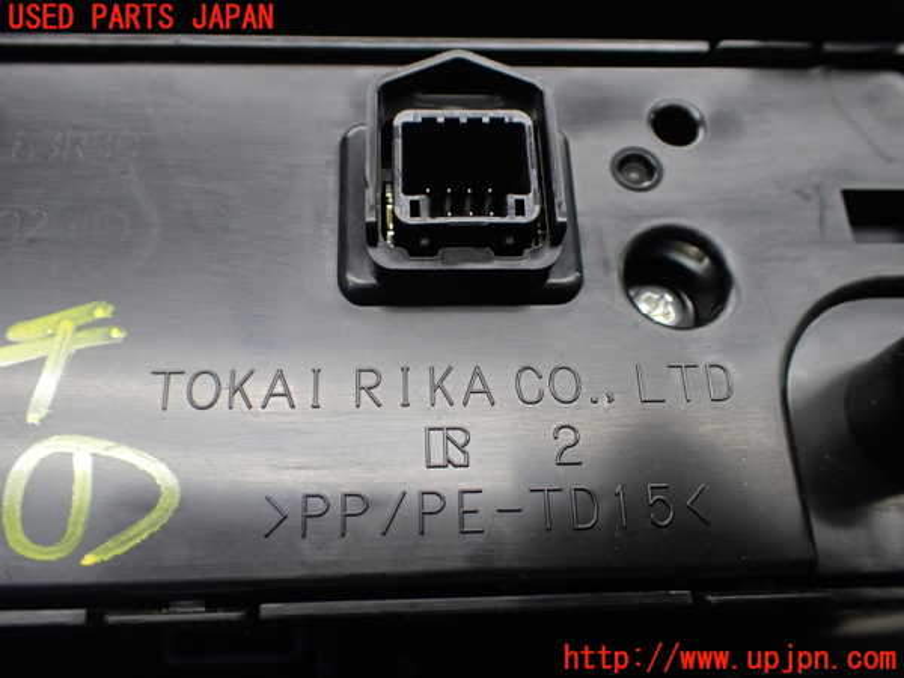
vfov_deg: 46.8
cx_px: 452
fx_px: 783
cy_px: 339
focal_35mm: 30
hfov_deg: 60.0
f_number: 2.3
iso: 400
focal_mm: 5.4
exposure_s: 1/125
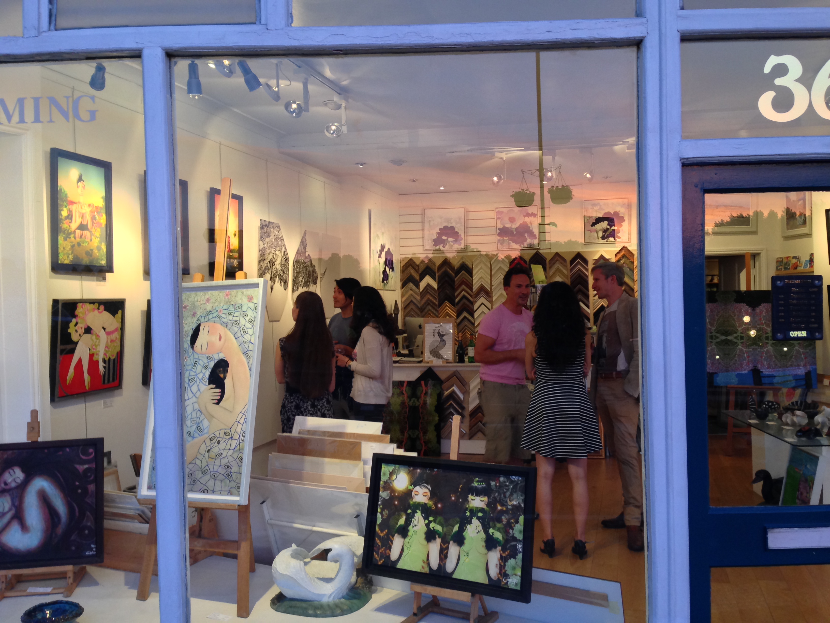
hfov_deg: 55.4
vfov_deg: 42.9
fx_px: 791
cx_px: 415
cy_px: 312
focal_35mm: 33
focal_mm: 4.12
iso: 100
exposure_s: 1/20
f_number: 2.4
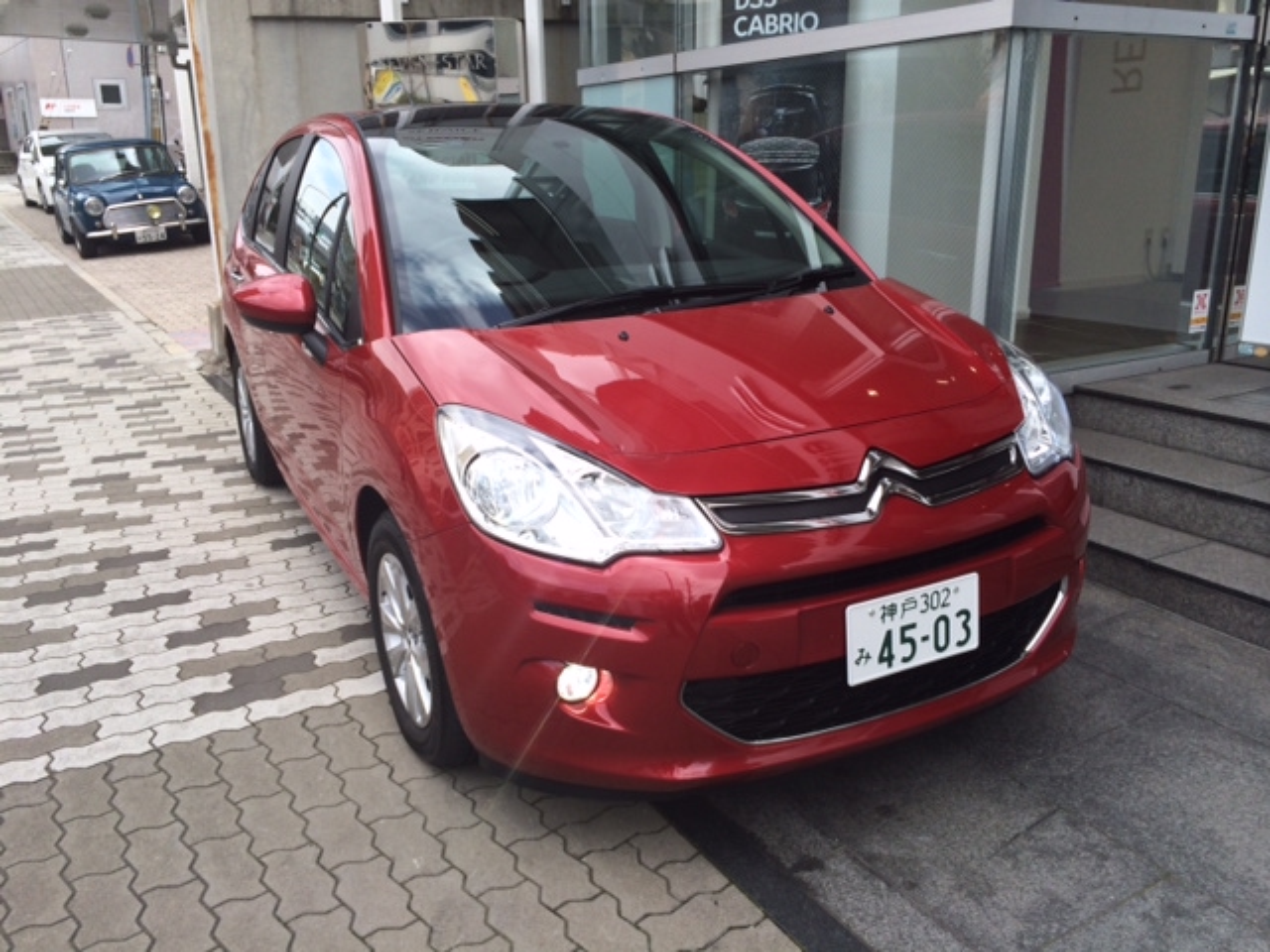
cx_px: 635
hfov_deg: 60.0
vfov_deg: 46.8
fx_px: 1101
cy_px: 476
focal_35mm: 30
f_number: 2.2
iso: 32
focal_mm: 4.12
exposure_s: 1/507
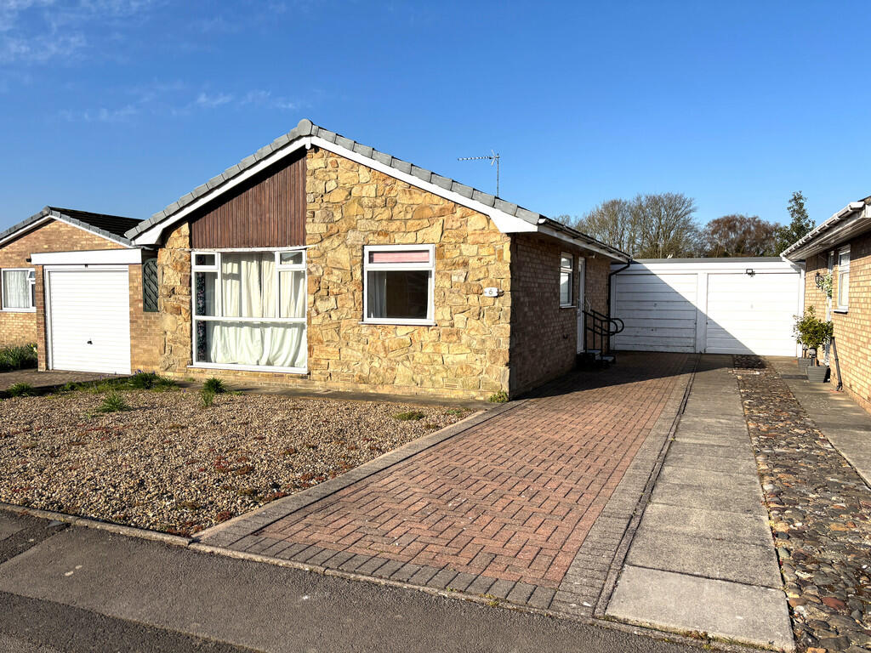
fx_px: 654
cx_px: 436
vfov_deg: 53.1
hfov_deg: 67.3
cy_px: 326
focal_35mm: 26
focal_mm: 5.96
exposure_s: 1/3937
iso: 50
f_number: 1.6
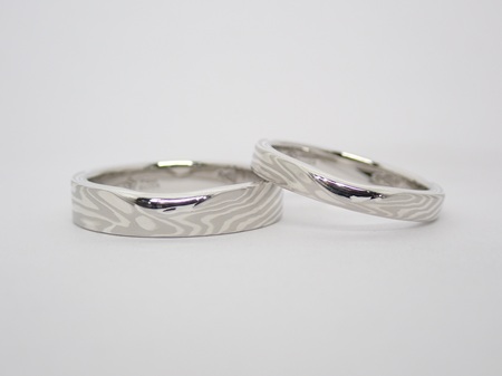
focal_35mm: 77
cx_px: 251
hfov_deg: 25.3
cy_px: 188
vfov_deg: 19.1
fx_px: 1116
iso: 200
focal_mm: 13.65
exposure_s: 1/125
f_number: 4.1
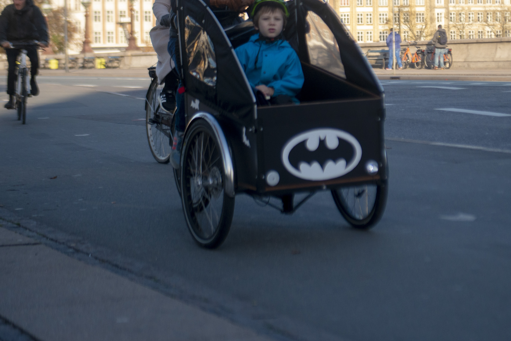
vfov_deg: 13.5
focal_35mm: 101
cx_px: 378
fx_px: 1434
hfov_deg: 20.1
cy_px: 63
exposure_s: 1/5000
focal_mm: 58
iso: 500
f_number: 2.8
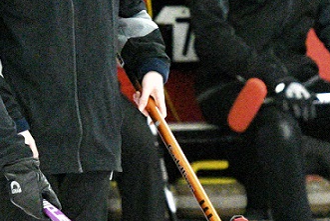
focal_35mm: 807
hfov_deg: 2.6
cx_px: 122
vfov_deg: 1.7
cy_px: 154
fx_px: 7397
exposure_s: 1/1000
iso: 51200
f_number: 4
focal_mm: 165
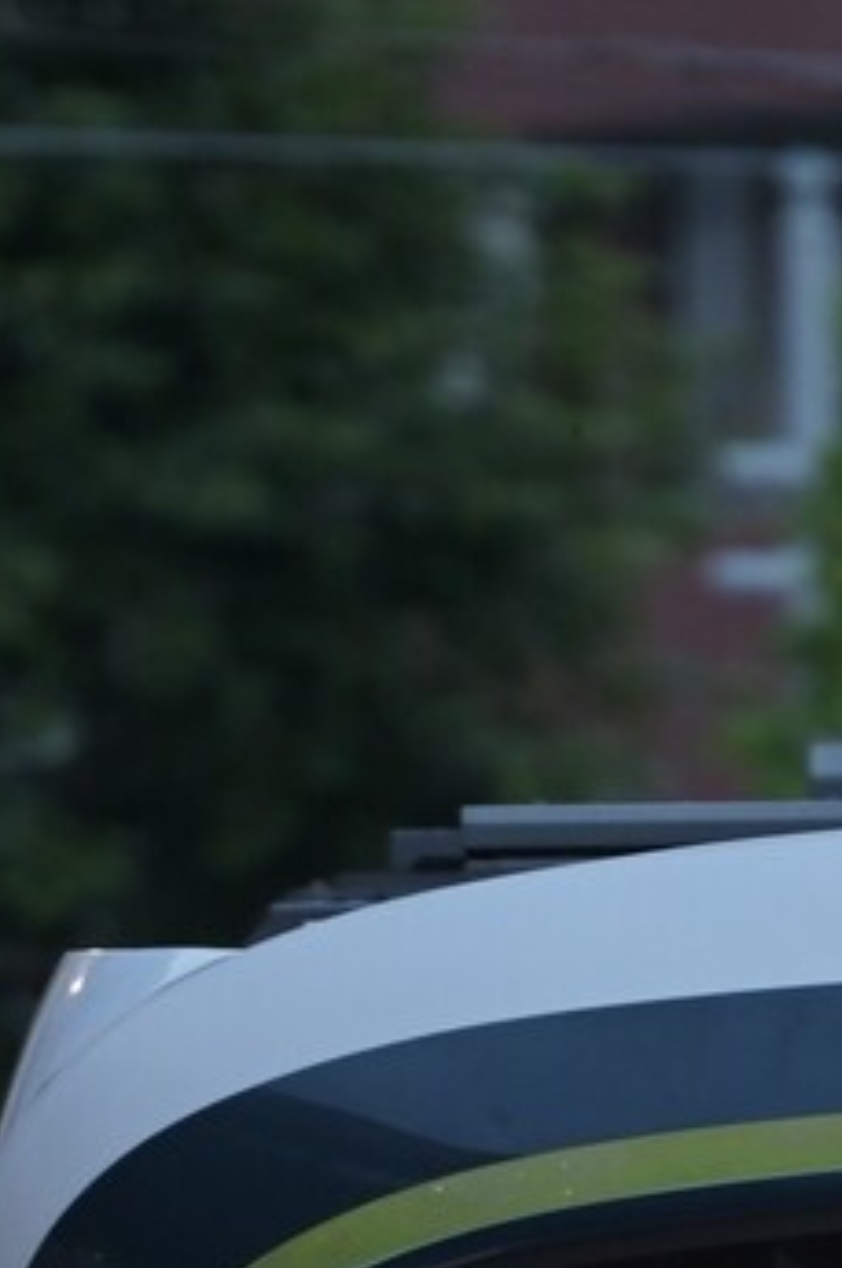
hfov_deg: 1.6
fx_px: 30401
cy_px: 1955
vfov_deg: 2.4
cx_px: 1094
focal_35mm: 864
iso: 500
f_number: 2.8
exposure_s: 1/125
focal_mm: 200
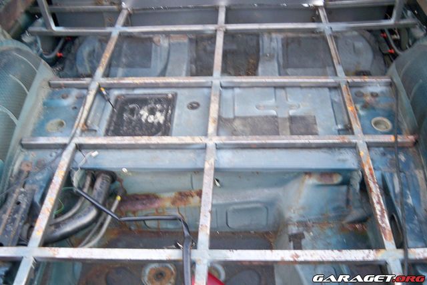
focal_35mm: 37
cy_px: 142
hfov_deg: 51.9
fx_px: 439
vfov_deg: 36.0
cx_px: 214
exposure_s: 1/30
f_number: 3.1
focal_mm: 7.9
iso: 200
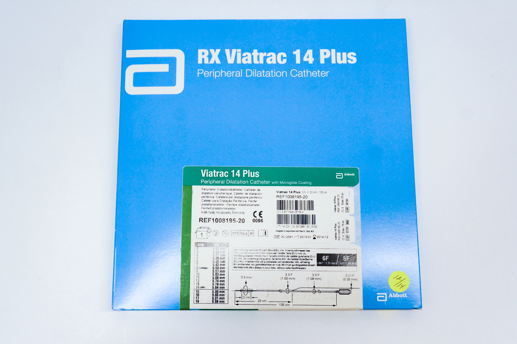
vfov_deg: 34.1
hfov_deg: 49.6
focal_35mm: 39
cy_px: 172
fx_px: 559
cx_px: 258
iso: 400
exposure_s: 1/200
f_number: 6.3
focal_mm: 26
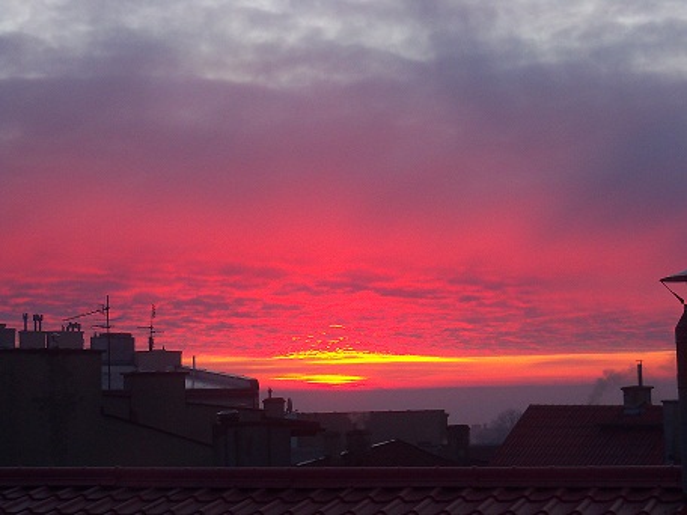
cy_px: 258
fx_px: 1826
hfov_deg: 21.3
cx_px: 344
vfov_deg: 16.1
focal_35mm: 92
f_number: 4.2
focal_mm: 16.3
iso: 80
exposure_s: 1/40
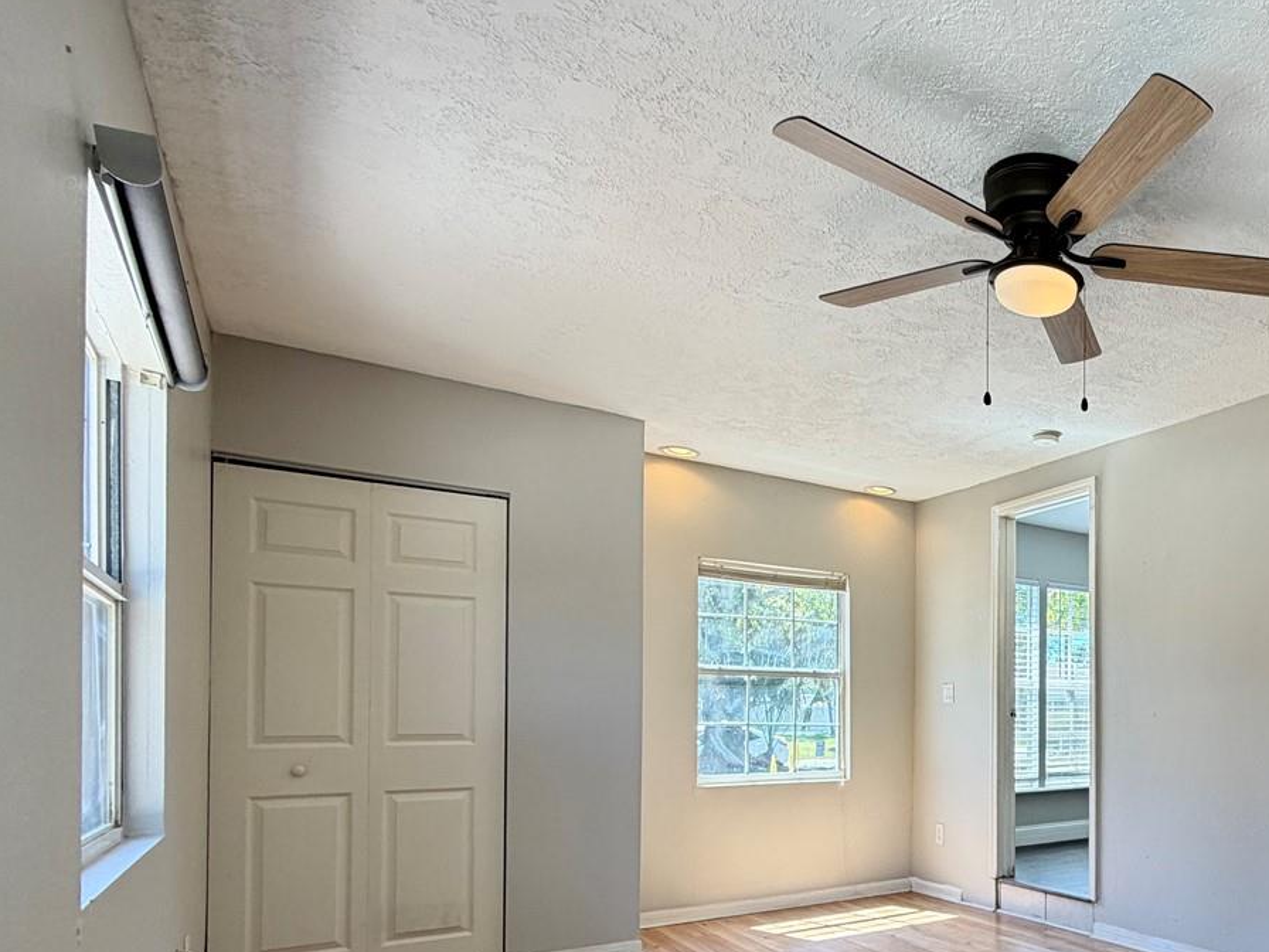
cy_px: 700
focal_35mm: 25
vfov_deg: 52.7
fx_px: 916
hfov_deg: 61.2
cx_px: 1083
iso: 64
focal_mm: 2.22
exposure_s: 1/121
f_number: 2.2
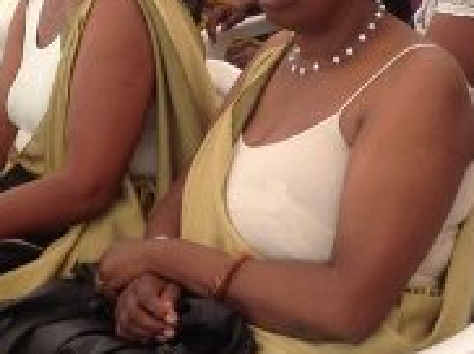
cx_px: 292
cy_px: 180
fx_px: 1313
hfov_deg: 20.4
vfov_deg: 15.4
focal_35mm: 96
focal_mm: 4.28
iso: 80
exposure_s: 1/224
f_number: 2.4
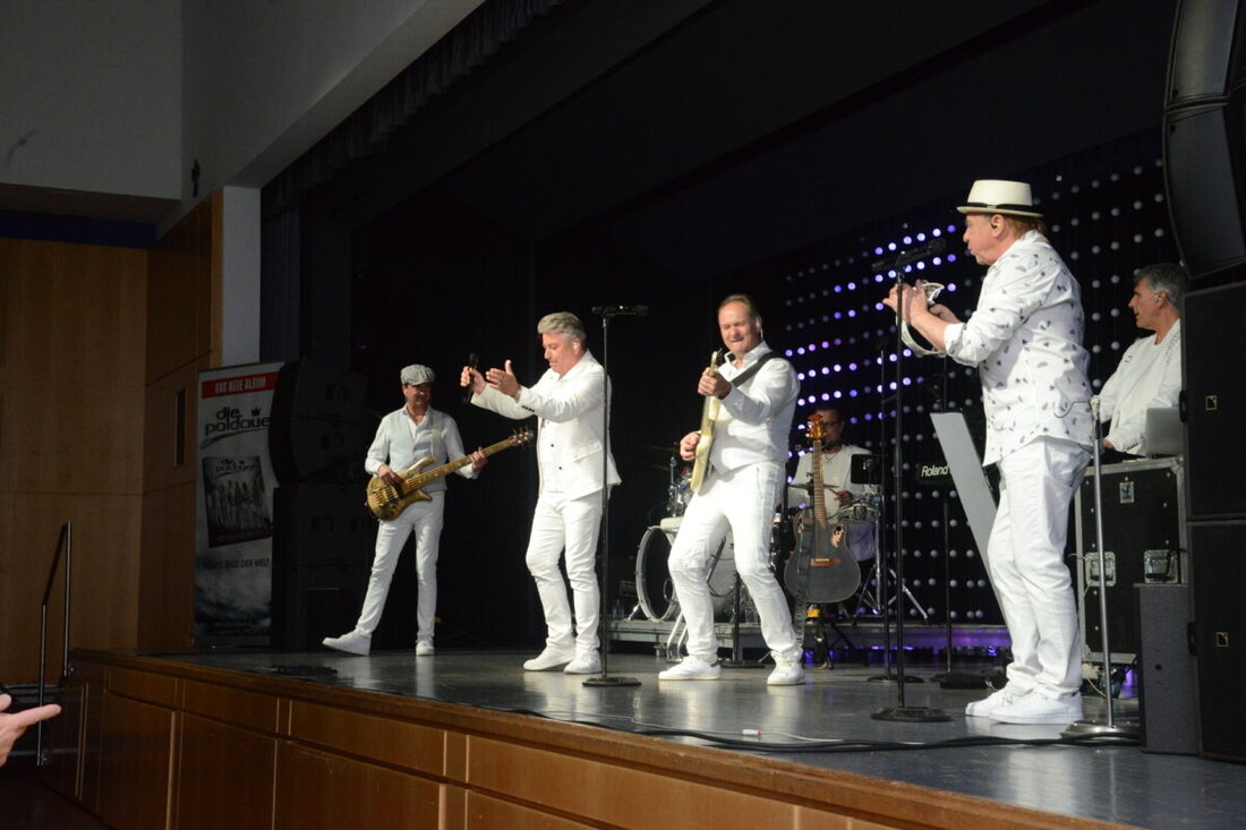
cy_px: 415
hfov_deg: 36.3
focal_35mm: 55
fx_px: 1903
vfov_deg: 24.6
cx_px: 623
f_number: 11
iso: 5000
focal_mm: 55
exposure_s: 1/80
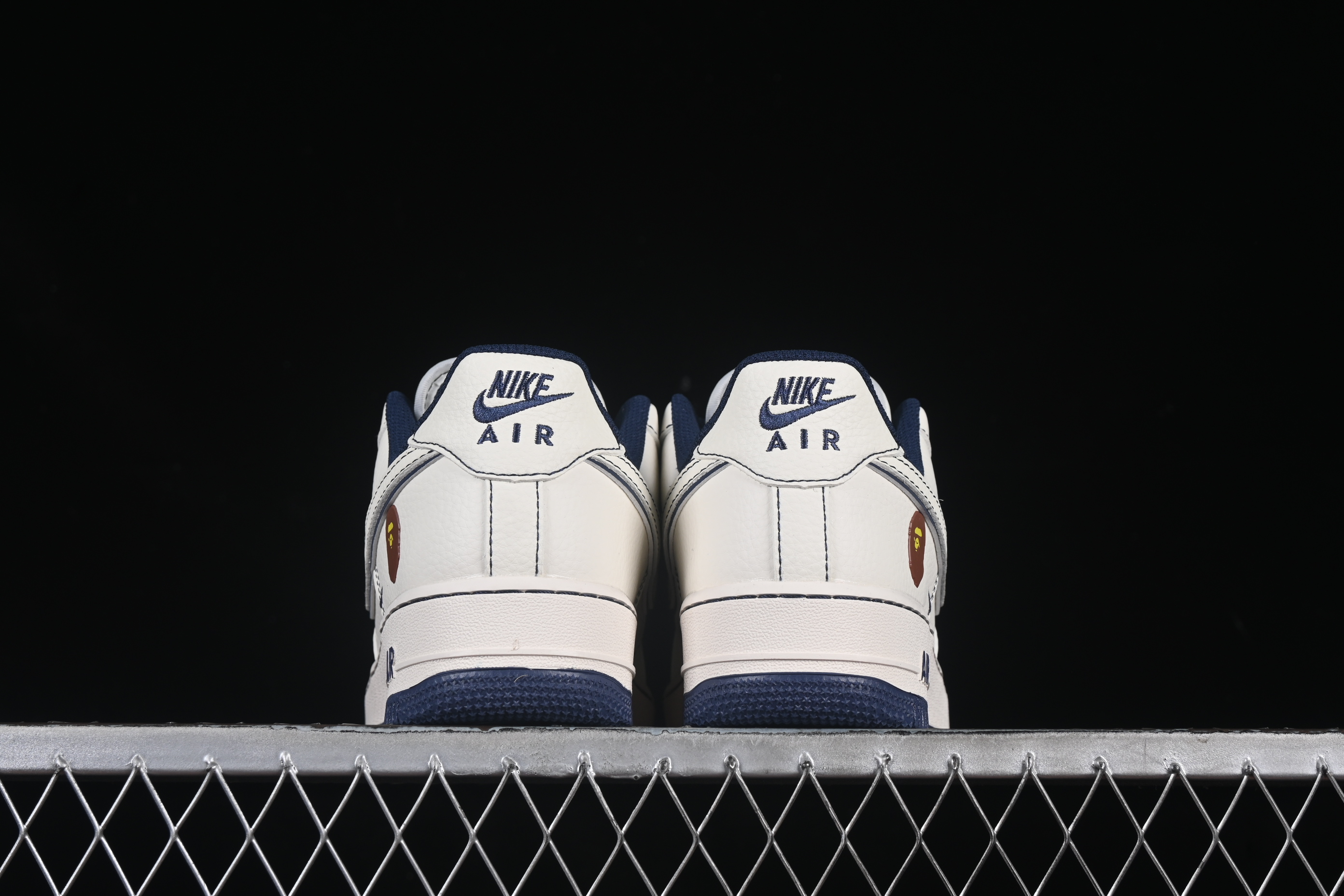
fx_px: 2800
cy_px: 448
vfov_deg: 18.2
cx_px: 672
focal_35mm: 75
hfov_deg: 27.0
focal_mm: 50
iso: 160
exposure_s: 1/80
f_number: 8
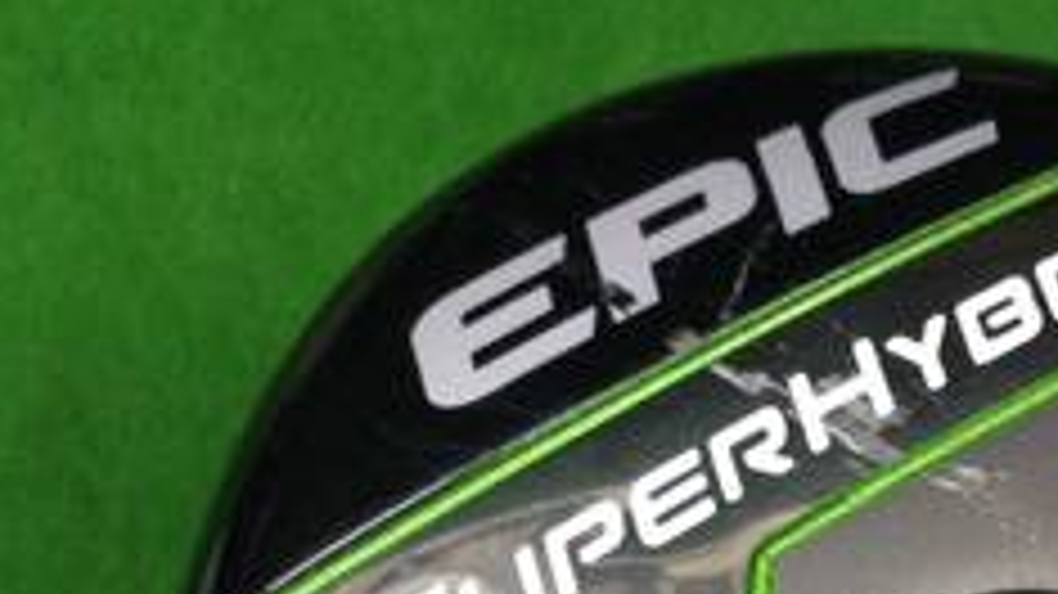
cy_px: 1058
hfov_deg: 22.7
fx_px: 2580
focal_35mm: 92
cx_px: 927
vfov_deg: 12.1
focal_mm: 3.3
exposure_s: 1/30
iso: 100
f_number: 2.4
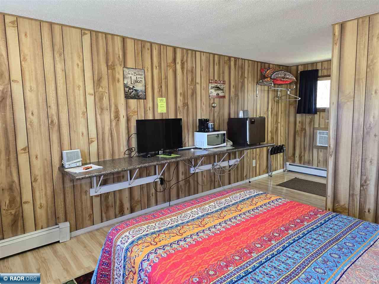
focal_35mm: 23
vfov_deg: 58.9
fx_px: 252
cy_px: 142
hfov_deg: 73.9
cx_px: 190
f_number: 1.7
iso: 500
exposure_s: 1/120
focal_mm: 6.3
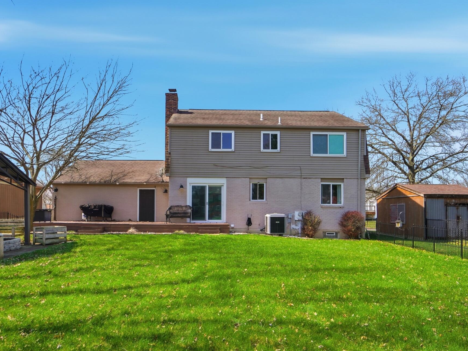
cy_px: 175
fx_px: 270
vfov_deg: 66.0
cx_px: 217
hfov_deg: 81.6
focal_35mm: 20
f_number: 4
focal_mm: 12
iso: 100
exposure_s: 1/4000
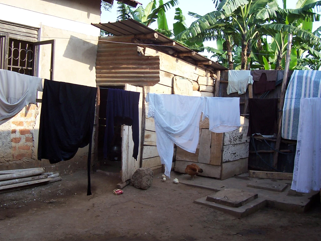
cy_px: 118
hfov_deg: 49.0
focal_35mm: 38
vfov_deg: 37.7
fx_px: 352
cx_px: 160
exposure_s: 1/350
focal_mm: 5.6
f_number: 2.7
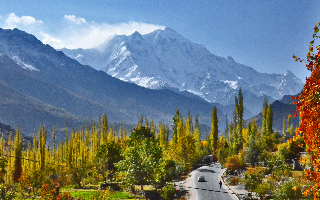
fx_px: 467
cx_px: 172
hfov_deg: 37.8
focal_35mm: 54
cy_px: 118
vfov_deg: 24.1
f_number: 22
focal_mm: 31
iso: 6400
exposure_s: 1/2000
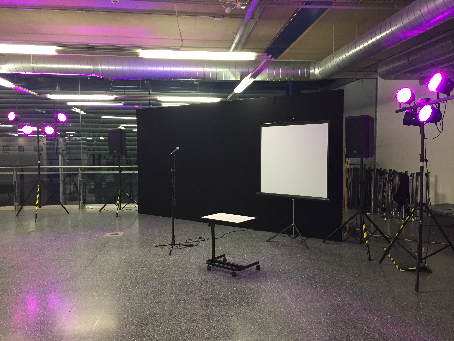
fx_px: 380
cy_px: 170
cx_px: 227
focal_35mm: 29
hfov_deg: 61.7
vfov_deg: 48.2
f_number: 2.2
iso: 200
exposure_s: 1/33
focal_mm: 4.15
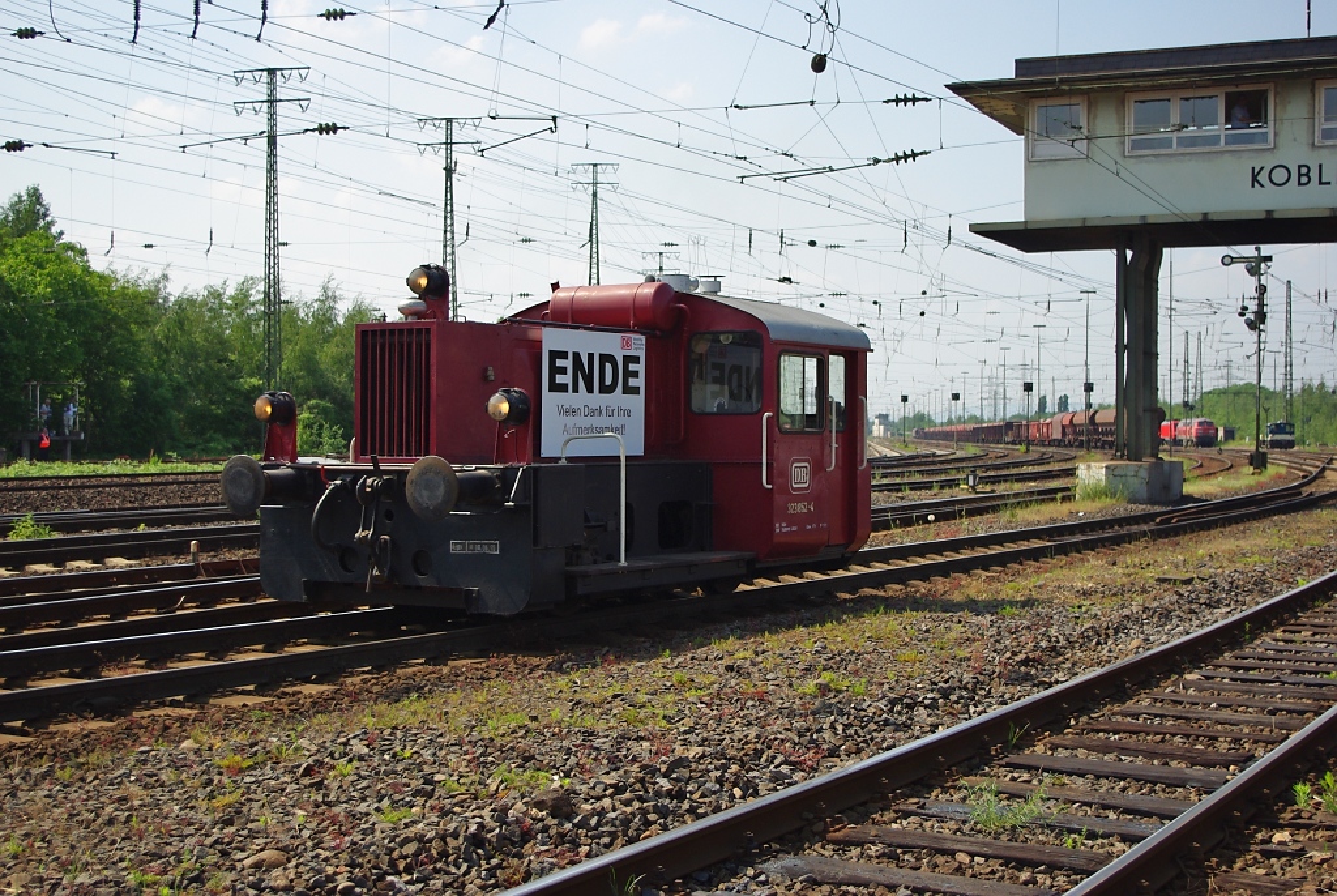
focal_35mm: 49
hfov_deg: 40.3
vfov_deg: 27.6
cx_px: 668
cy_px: 448
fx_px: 1822
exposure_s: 1/1000
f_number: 4
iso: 200
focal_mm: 32.5
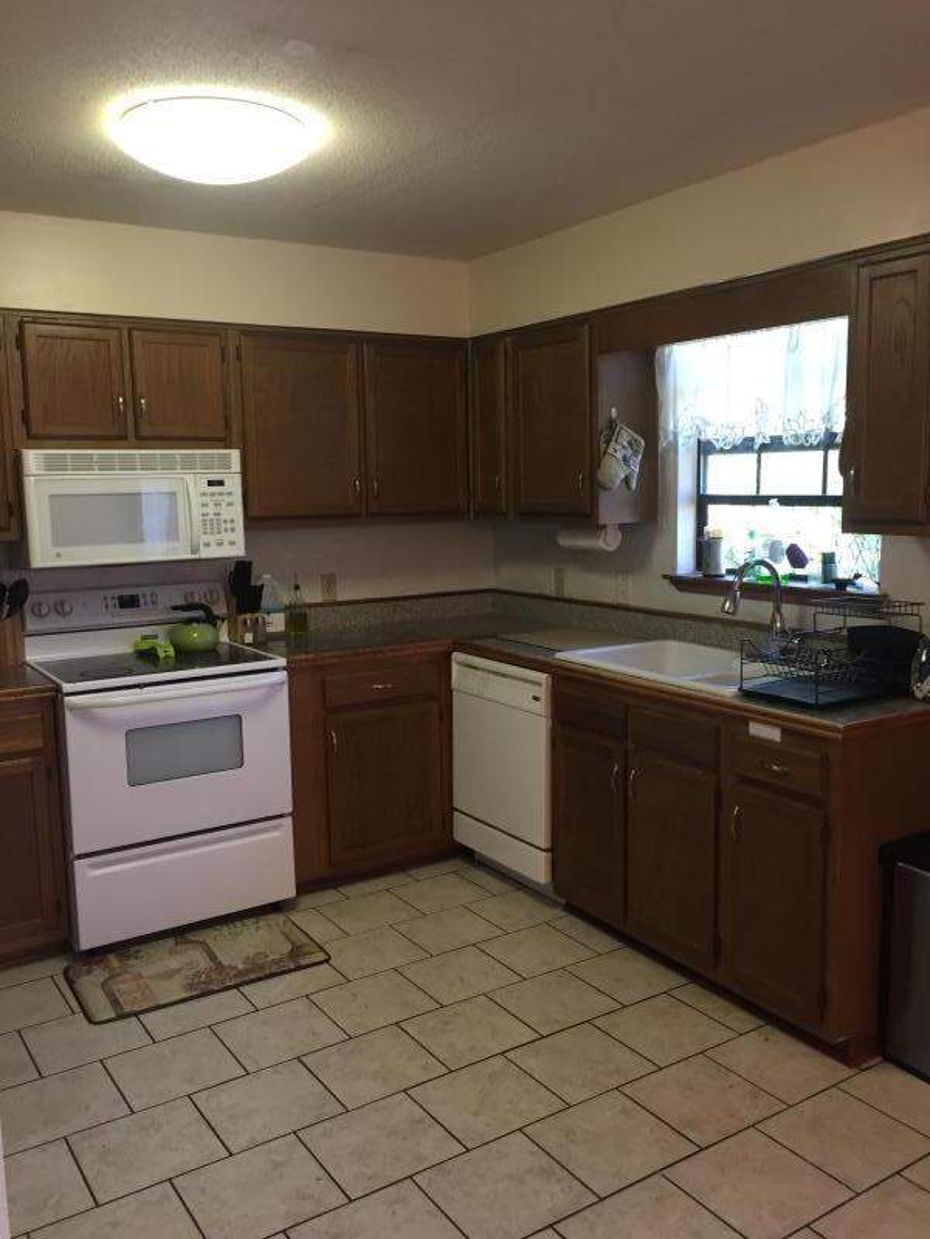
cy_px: 620
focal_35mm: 29
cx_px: 465
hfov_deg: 48.2
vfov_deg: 61.7
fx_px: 1039
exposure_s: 1/30
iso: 64
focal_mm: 4.15
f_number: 2.2
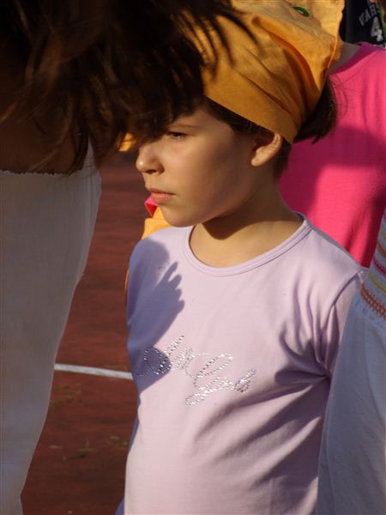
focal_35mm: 190
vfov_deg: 10.4
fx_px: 2825
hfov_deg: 7.8
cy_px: 258
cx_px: 193
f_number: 7.6
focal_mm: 39
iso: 50
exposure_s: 1/228
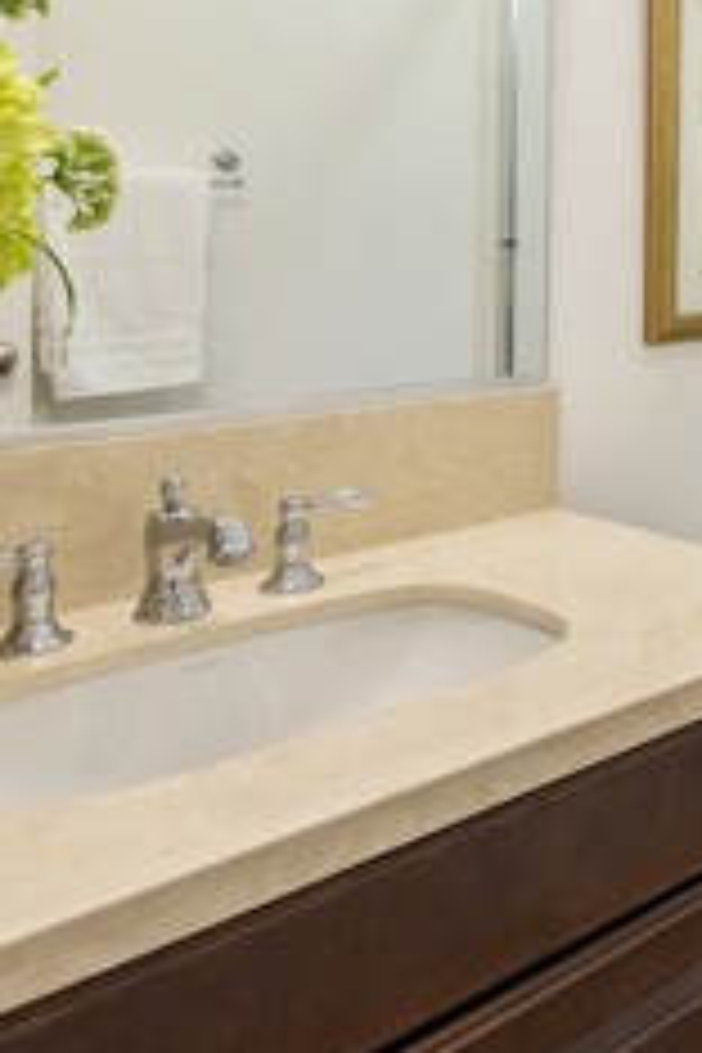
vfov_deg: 45.2
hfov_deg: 27.5
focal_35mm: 41
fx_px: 1199
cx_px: 900
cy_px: 223
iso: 400
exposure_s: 1/80
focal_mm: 15
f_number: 4.5
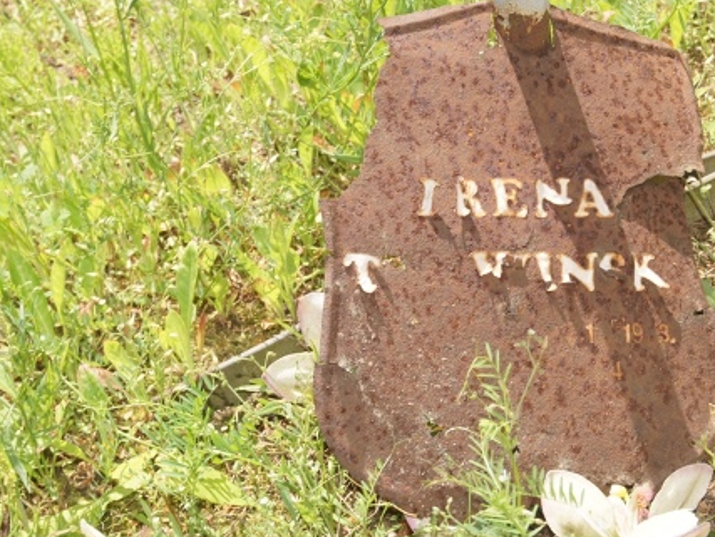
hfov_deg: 16.5
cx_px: 459
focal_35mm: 119
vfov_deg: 12.5
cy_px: 248
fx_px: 2454
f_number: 11
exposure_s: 1/160
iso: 200
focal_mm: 55
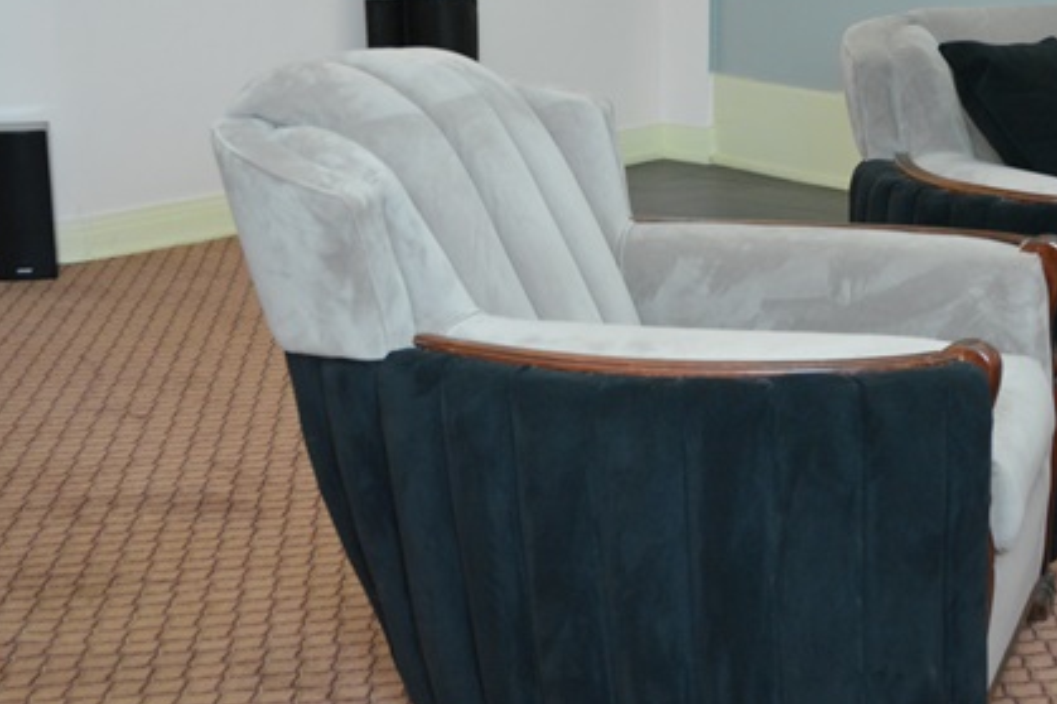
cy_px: 472
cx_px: 656
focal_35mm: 73
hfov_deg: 27.6
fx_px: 2142
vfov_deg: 18.6
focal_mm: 34
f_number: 5
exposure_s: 1/30
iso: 2500
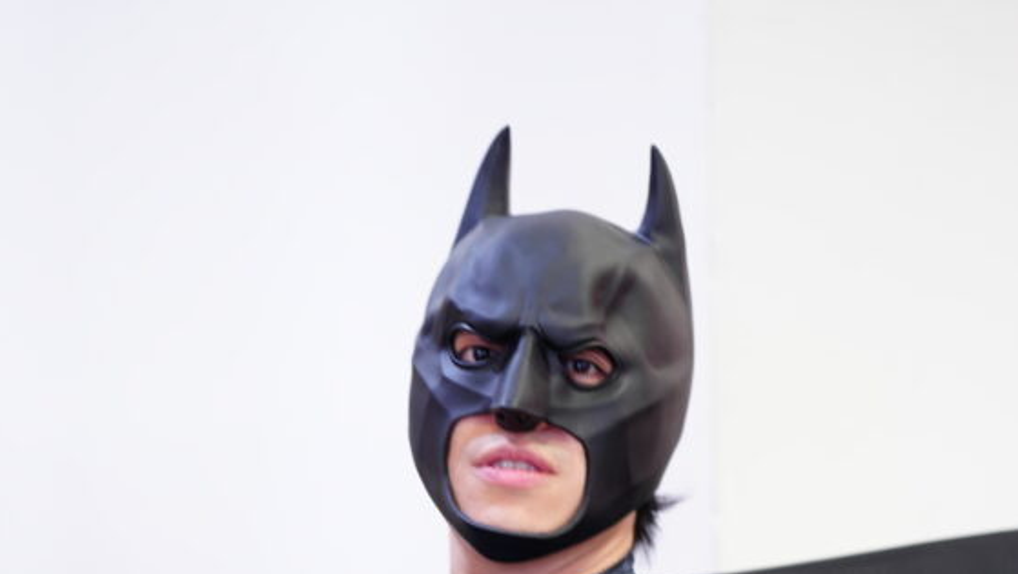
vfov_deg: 7.3
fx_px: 4402
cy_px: 875
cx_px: 558
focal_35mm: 163
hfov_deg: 13.2
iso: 400
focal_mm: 85
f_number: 1.4
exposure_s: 1/60
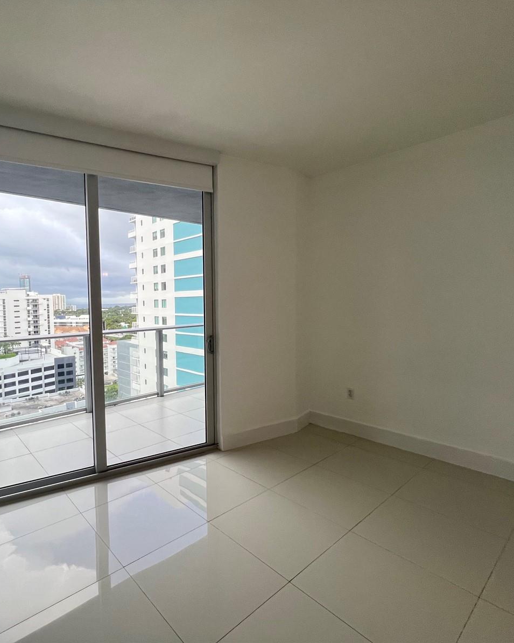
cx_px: 181
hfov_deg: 75.1
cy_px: 320
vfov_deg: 89.6
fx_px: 323
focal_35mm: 17
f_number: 1.8
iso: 200
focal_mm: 1.57
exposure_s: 1/120
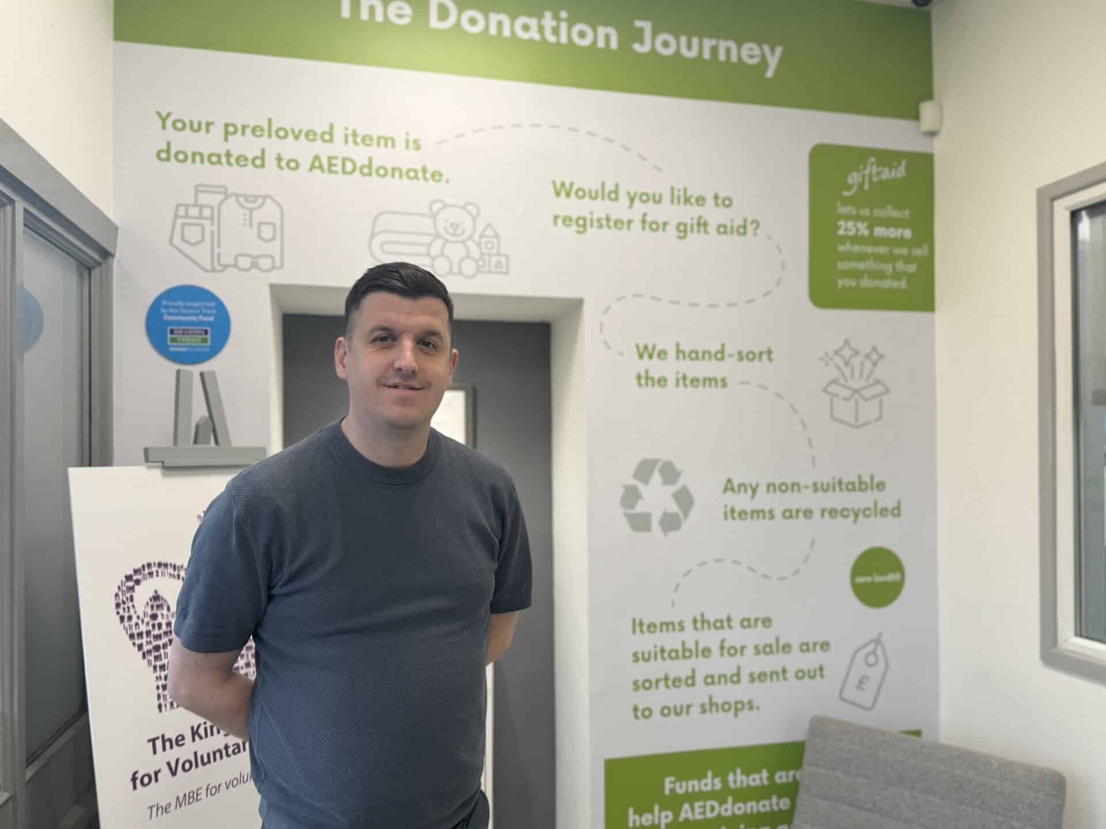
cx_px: 553
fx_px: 767
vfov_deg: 56.8
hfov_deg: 71.6
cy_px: 414
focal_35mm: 24
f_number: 1.78
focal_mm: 6.76
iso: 80
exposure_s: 1/100
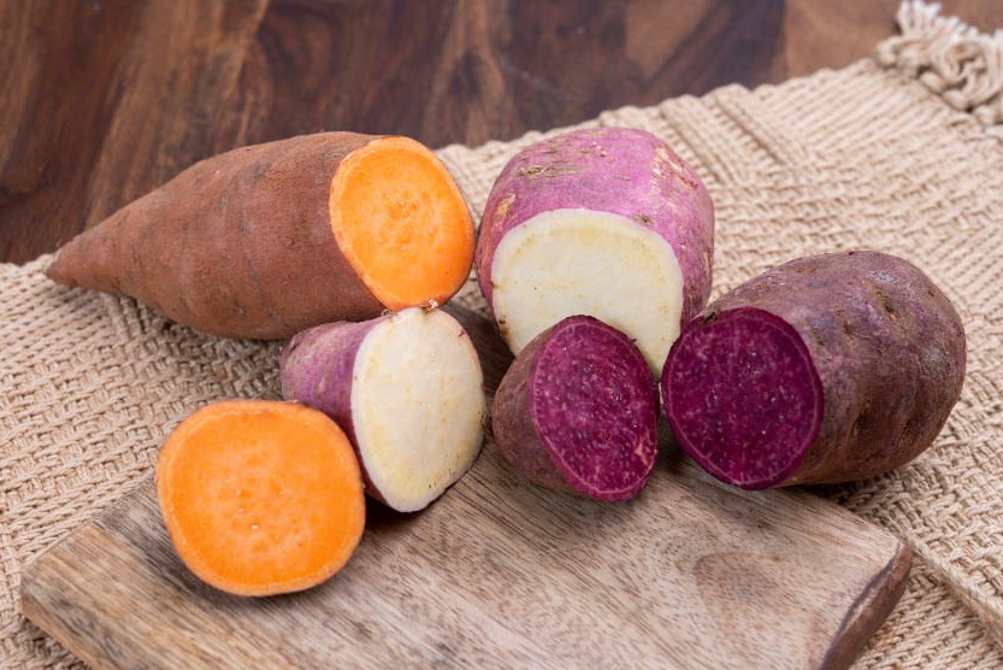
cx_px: 496
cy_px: 336
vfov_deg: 22.3
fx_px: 1700
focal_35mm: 61
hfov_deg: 32.9
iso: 100
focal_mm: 60
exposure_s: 1/125
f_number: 11
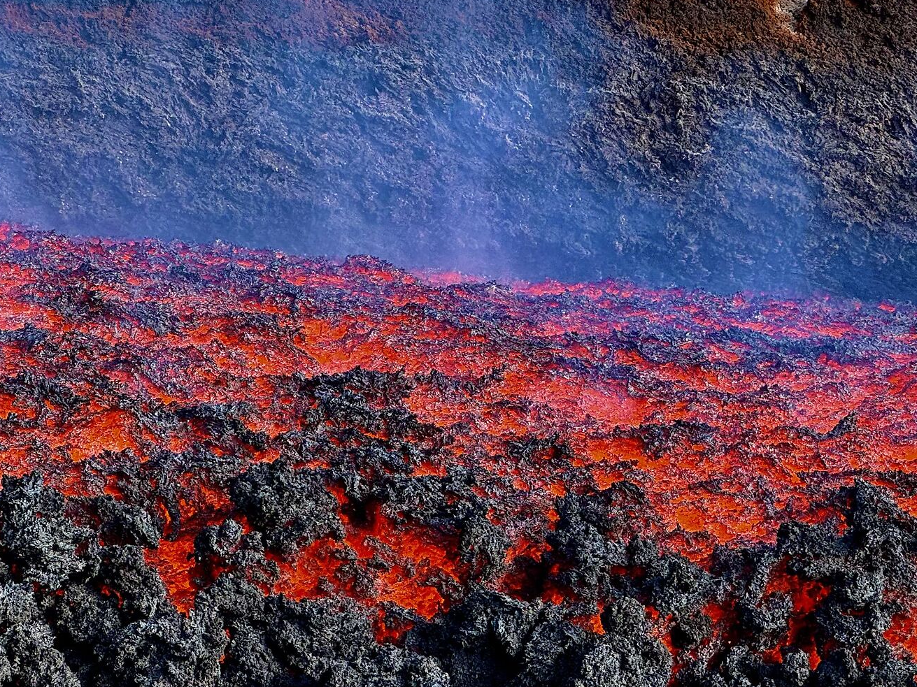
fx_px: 3735
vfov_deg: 10.5
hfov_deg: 14.0
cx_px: 495
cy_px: 244
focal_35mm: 141
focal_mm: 9
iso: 25
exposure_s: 1/243
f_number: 2.8
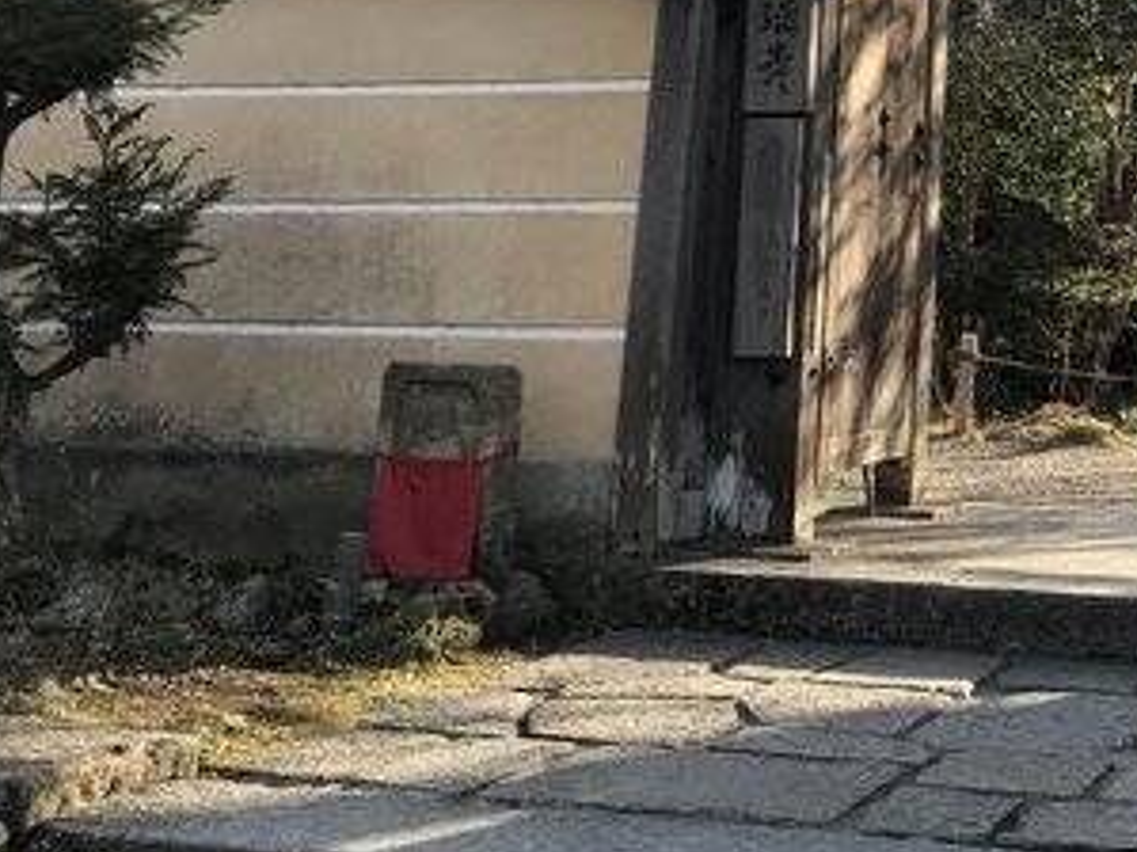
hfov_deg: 30.5
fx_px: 1970
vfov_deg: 23.4
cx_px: 1069
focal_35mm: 60
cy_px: 8
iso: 20
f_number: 1.8
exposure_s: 1/437
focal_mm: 3.99
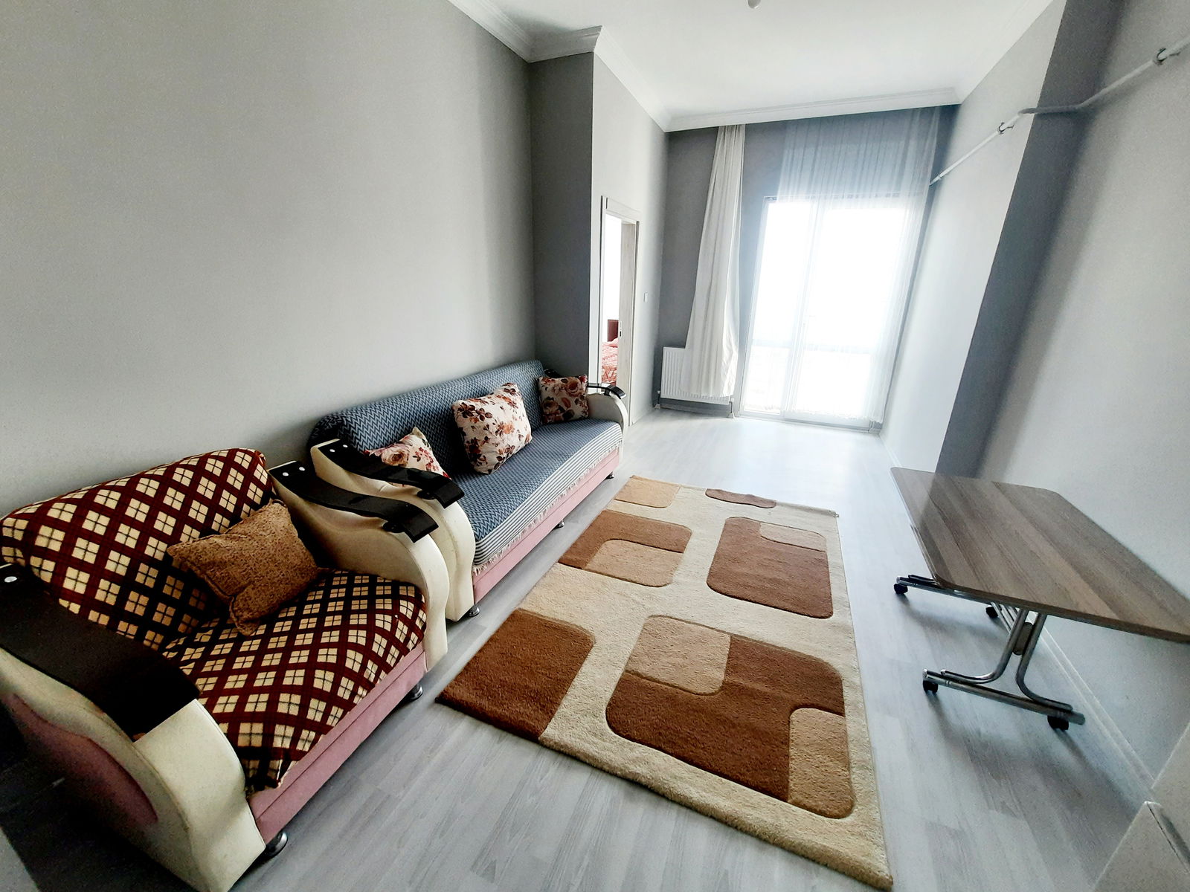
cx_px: 595
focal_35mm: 13
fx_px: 447
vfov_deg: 89.9
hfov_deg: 106.2
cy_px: 446
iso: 64
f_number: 2.2
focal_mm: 1.74
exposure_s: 1/50
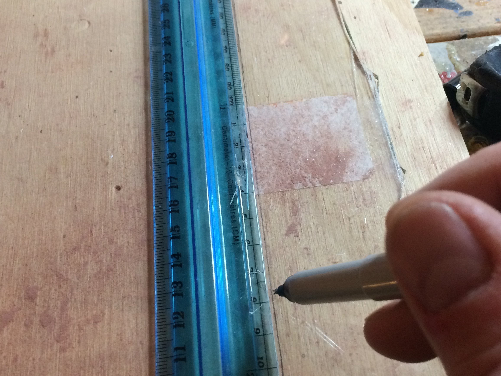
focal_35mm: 41
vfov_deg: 35.1
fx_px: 593
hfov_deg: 45.7
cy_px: 205
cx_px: 284
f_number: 2.2
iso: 125
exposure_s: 1/30
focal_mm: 4.15
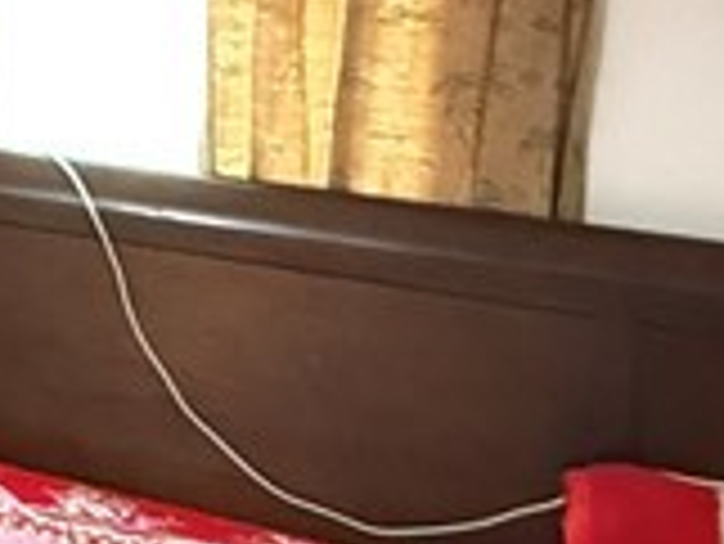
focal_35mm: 89
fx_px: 1863
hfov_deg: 15.7
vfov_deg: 15.8
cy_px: -148
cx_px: -845
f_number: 2.2
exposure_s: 1/40
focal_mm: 2.22
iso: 1000
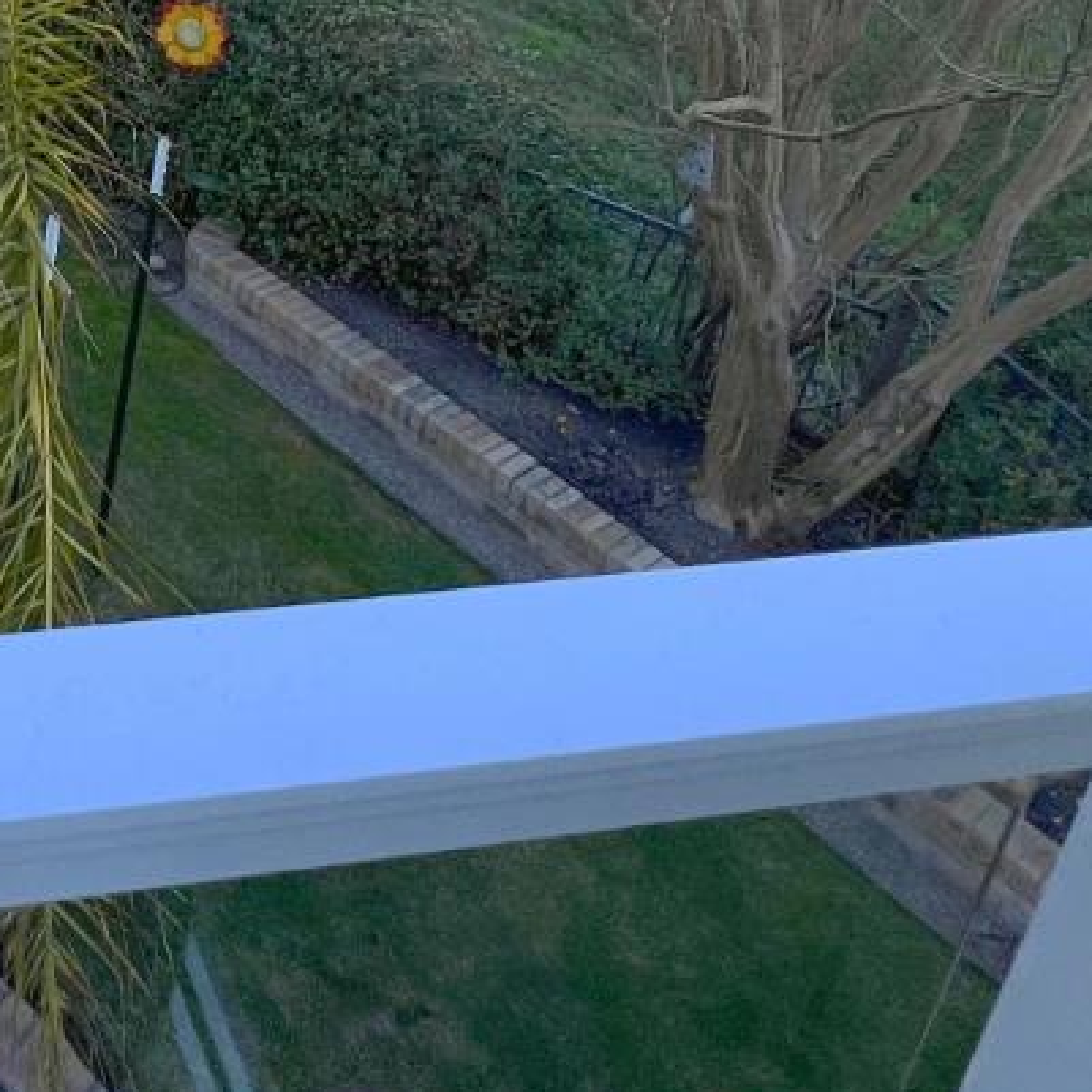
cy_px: -301
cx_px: -158
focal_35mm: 43
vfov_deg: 31.1
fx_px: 1535
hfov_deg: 33.3
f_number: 1.8
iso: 32
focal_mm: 1.57
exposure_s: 1/677
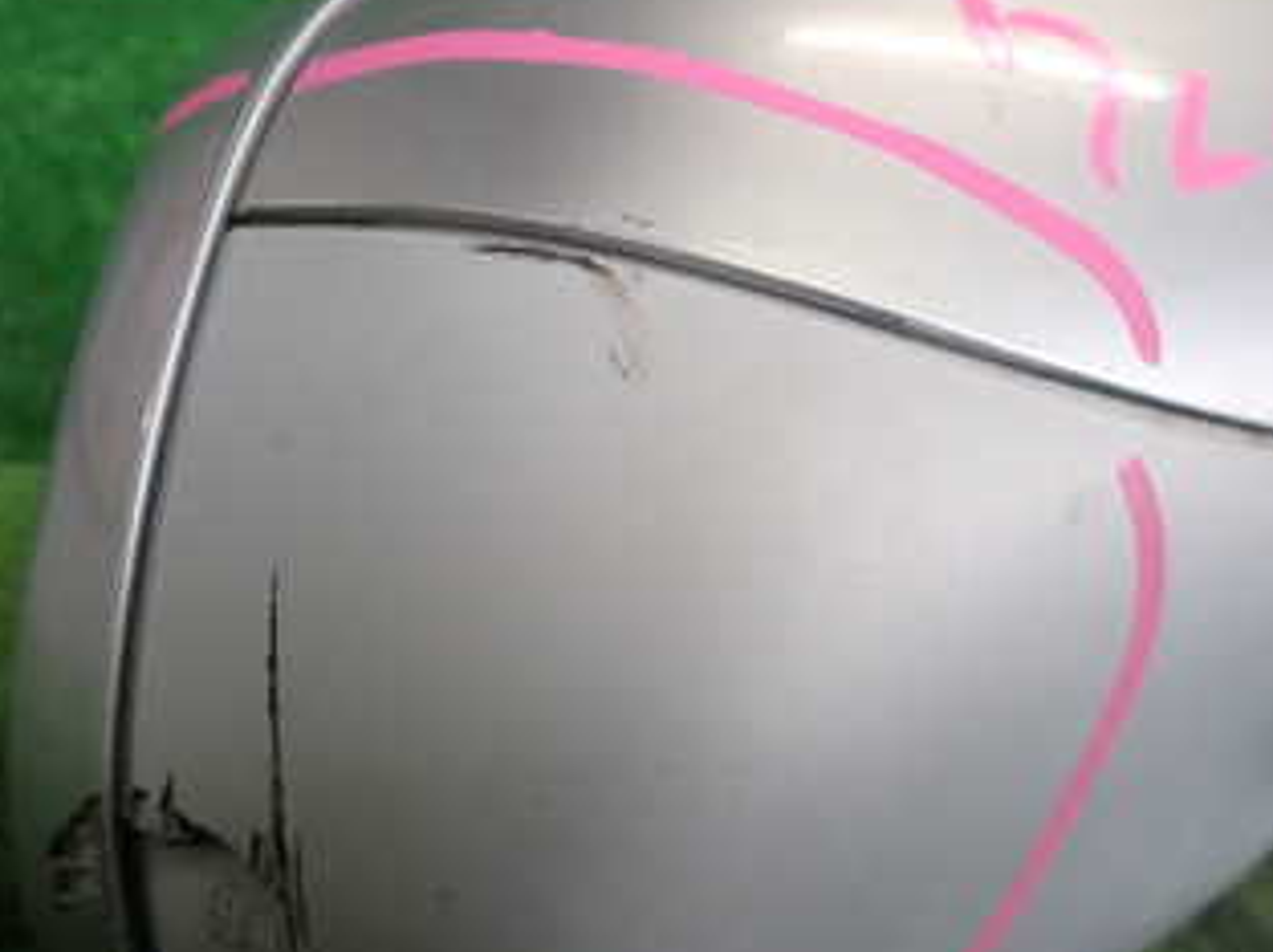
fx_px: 1763
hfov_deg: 39.6
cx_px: 541
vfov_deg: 30.1
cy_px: 594
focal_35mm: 48
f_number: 2
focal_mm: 4.5
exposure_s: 1/125
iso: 200
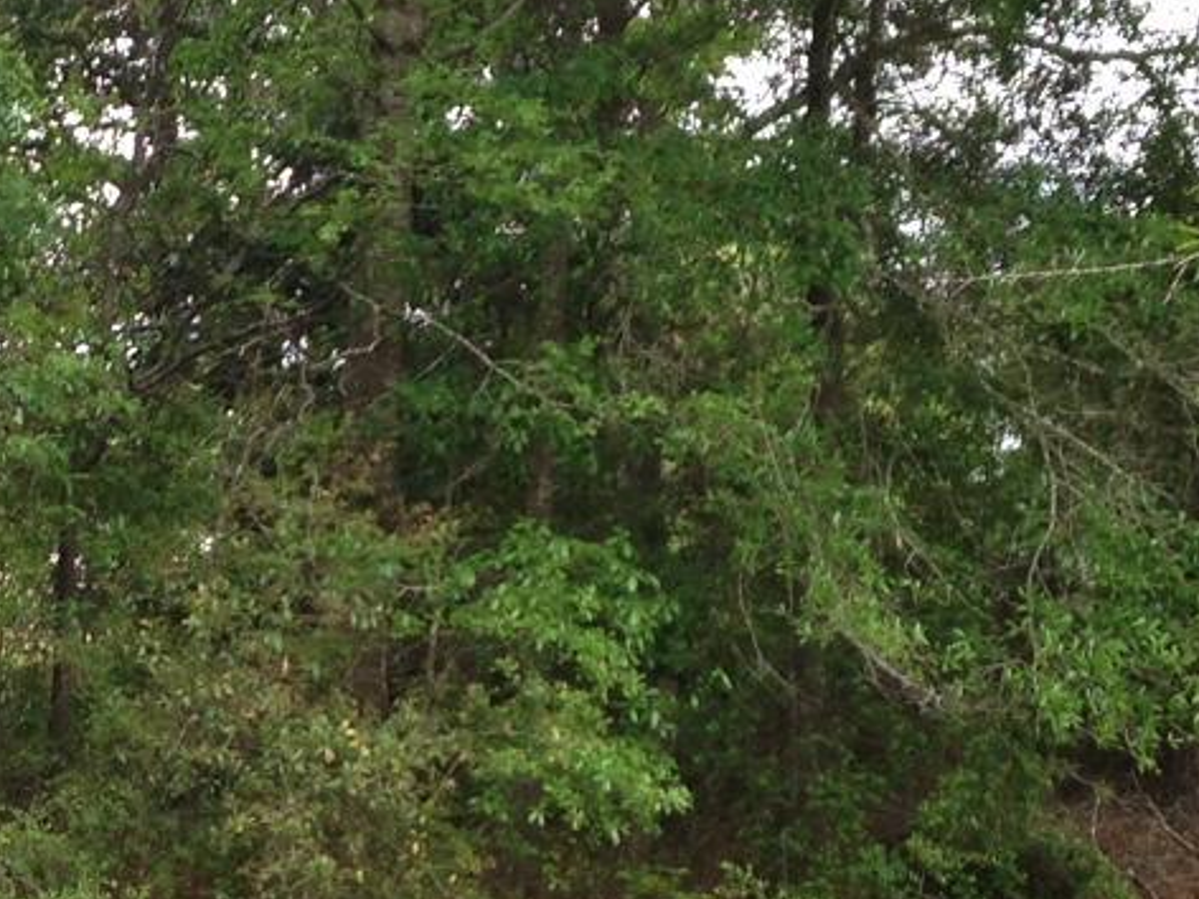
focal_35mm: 114
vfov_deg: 12.9
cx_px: -53
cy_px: 841
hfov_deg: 16.8
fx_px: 3949
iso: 50
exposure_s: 1/182
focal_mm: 4.12
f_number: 2.4
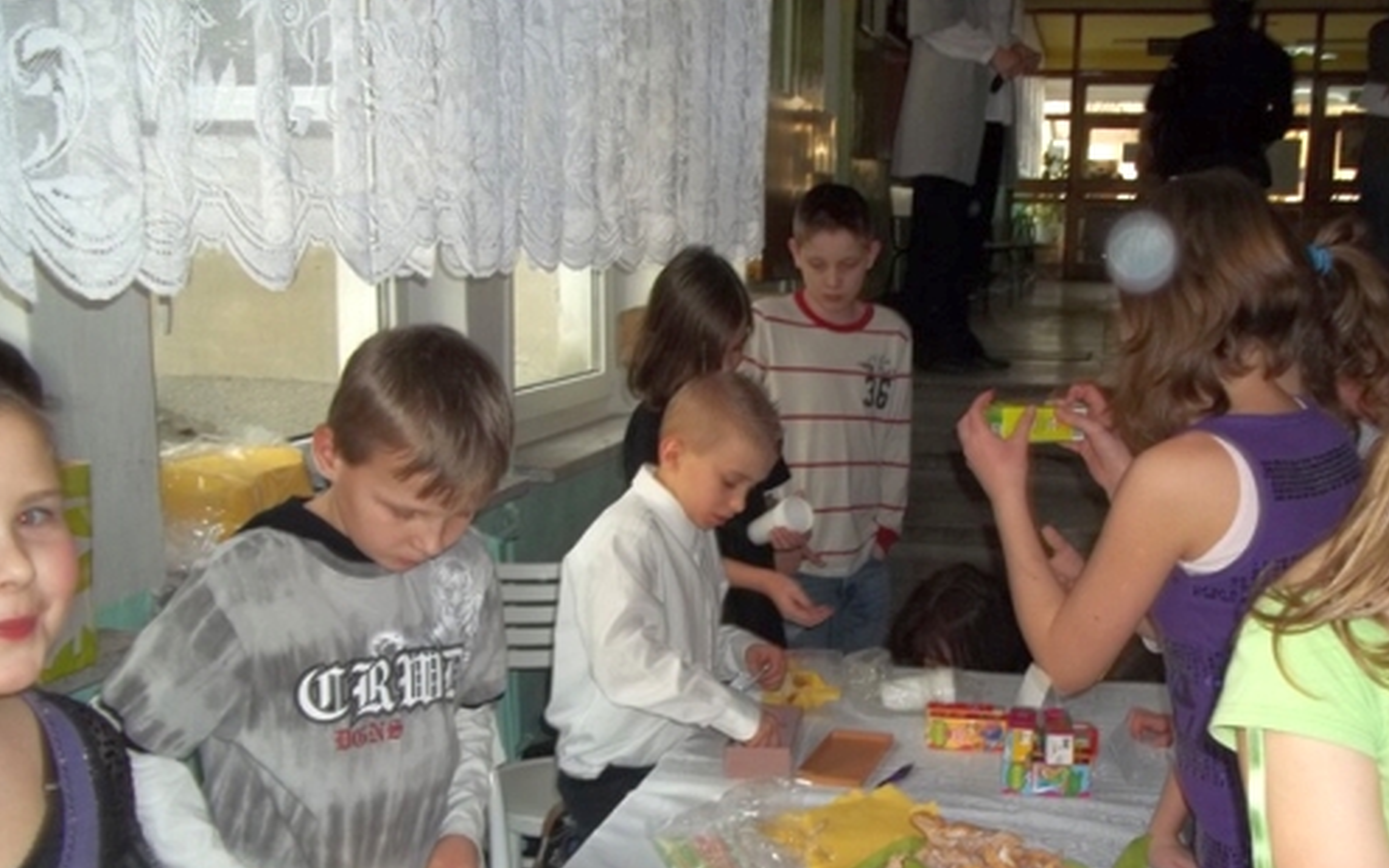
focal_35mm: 41
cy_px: 599
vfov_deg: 30.9
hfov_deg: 48.0
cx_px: 823
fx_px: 1552
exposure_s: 1/30
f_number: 2.9
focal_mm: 5.7
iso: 64
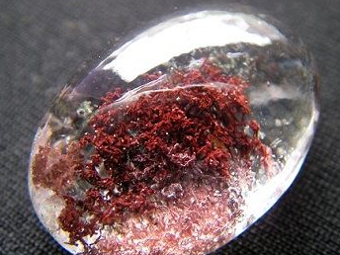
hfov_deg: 44.8
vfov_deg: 34.3
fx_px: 413
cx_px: 178
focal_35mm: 42
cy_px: 137
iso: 100
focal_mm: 6.3
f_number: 3.3
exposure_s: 1/27.4
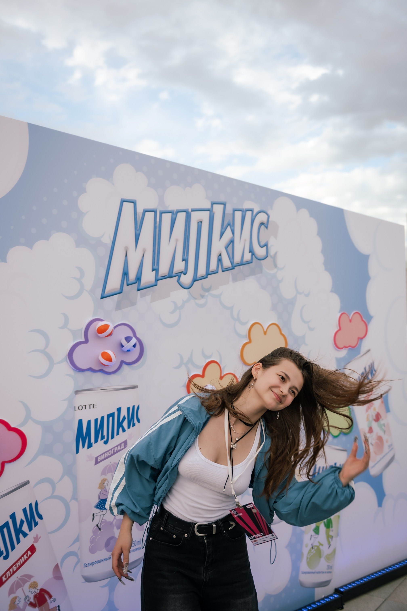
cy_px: 306
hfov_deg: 38.9
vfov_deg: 55.8
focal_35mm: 34
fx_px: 577
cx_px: 204
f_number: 2.8
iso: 125
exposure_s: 1/400
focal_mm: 34
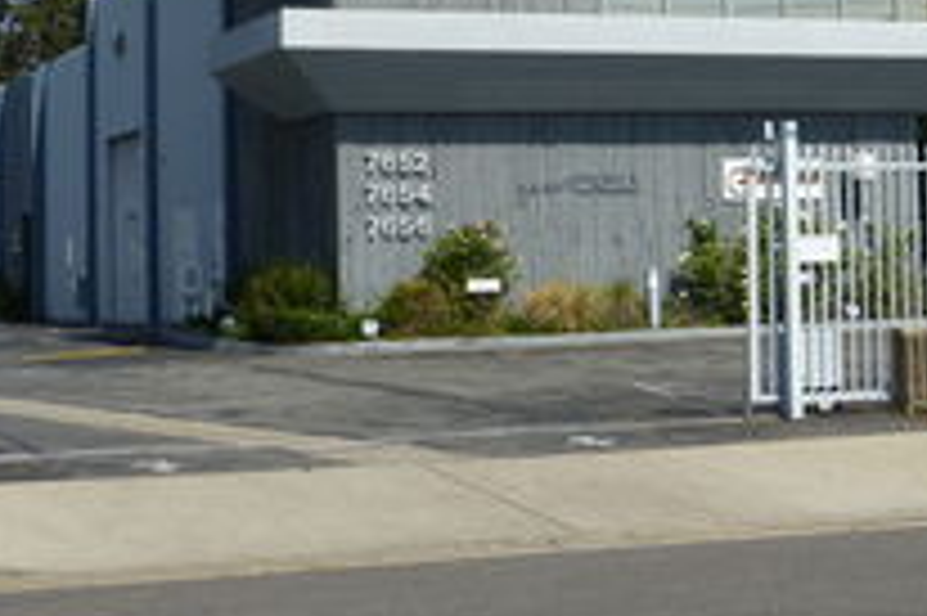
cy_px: 67
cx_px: 886
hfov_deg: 20.9
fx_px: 2444
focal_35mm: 95
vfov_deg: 14.2
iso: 100
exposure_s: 1/1300
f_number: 4.2
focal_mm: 8.5
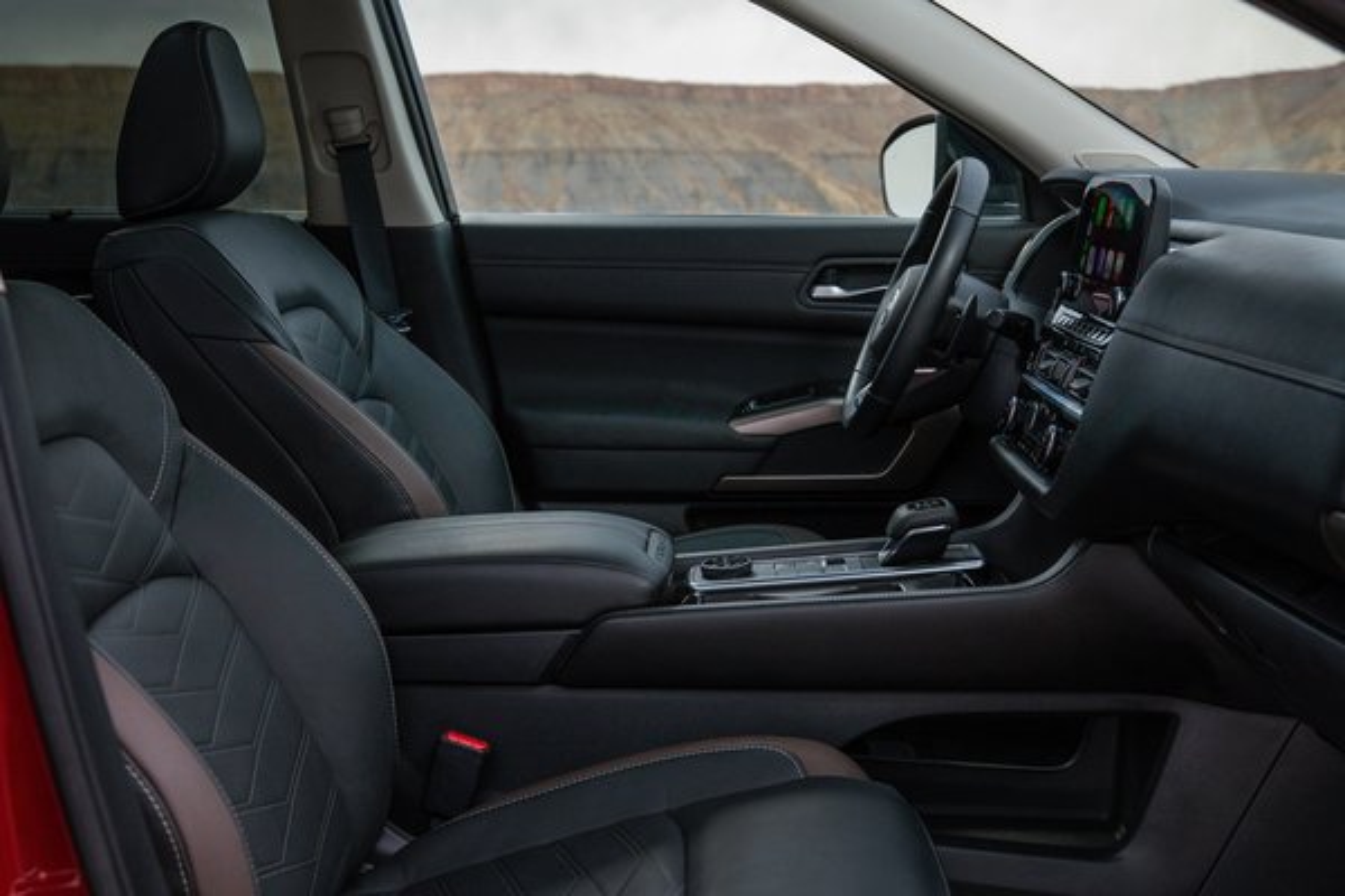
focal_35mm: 48
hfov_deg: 41.1
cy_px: 448
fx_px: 1793
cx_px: 672
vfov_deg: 28.1
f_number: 5.6
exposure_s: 1/640
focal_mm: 48
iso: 2500
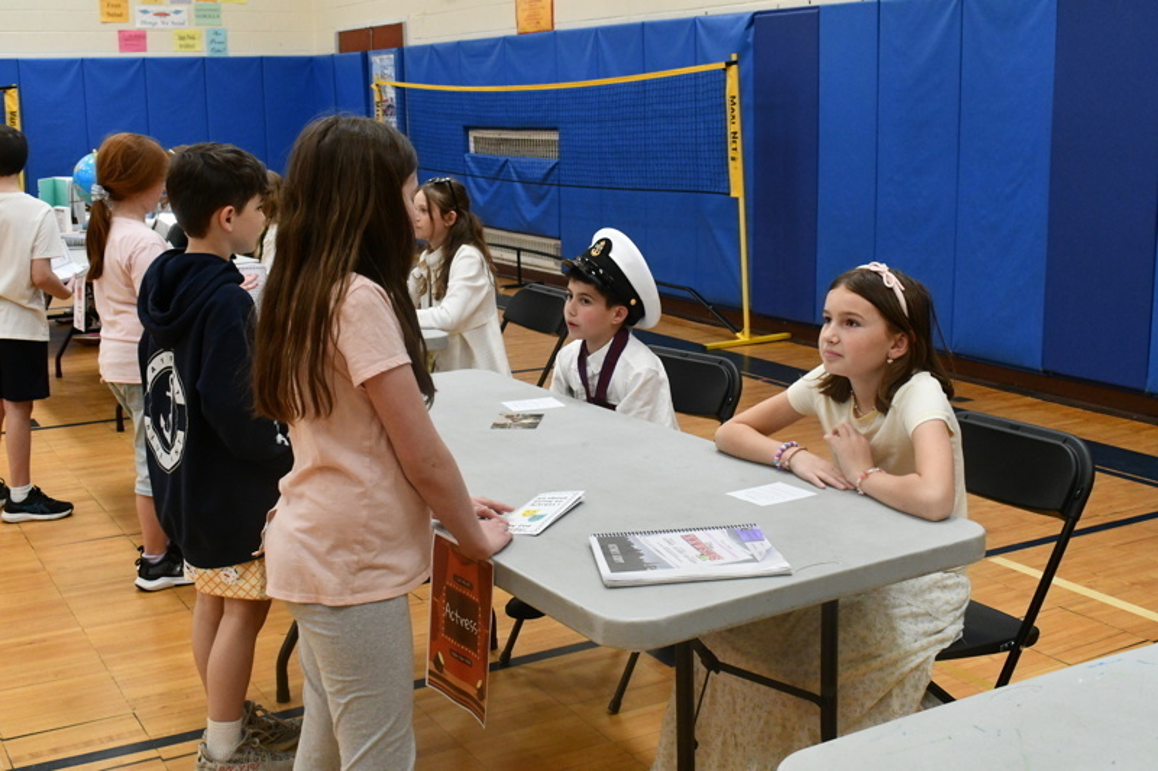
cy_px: 386
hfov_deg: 45.4
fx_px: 1383
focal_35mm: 43
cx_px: 579
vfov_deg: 31.2
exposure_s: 1/320
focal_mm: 29
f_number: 9
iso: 3200
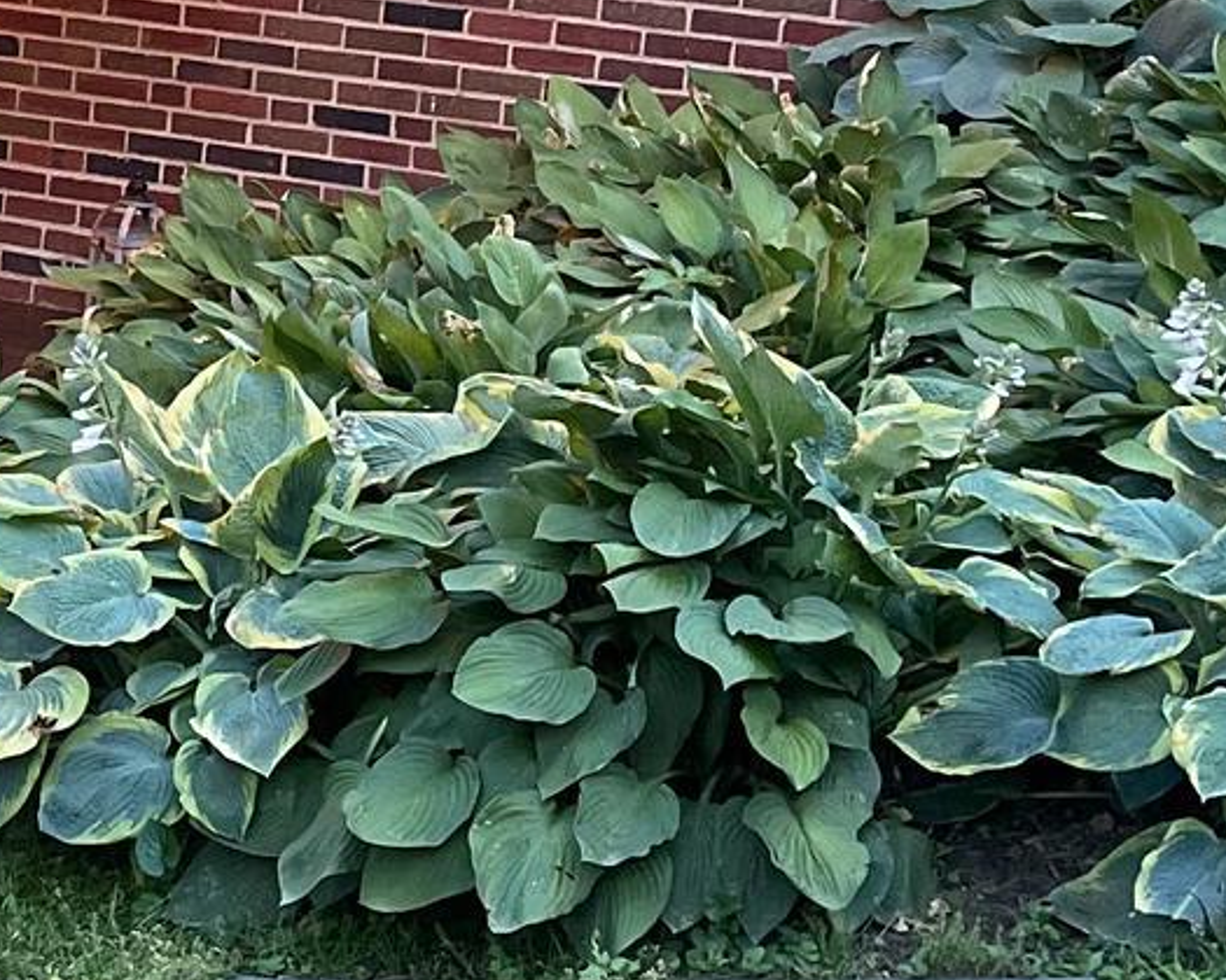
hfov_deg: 18.4
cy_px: 187
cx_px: -222
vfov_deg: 15.4
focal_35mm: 99
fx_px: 3592
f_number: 1.6
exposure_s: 1/40
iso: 500
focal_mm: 5.1
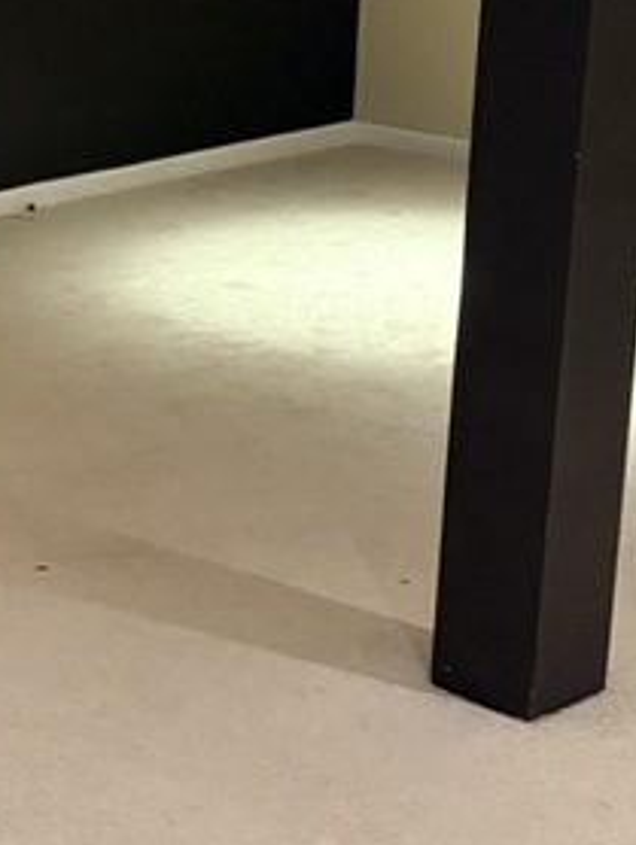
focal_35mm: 101
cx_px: -365
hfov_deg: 13.7
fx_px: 2470
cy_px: 453
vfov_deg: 19.4
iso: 250
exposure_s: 1/60
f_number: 1.6
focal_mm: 5.96
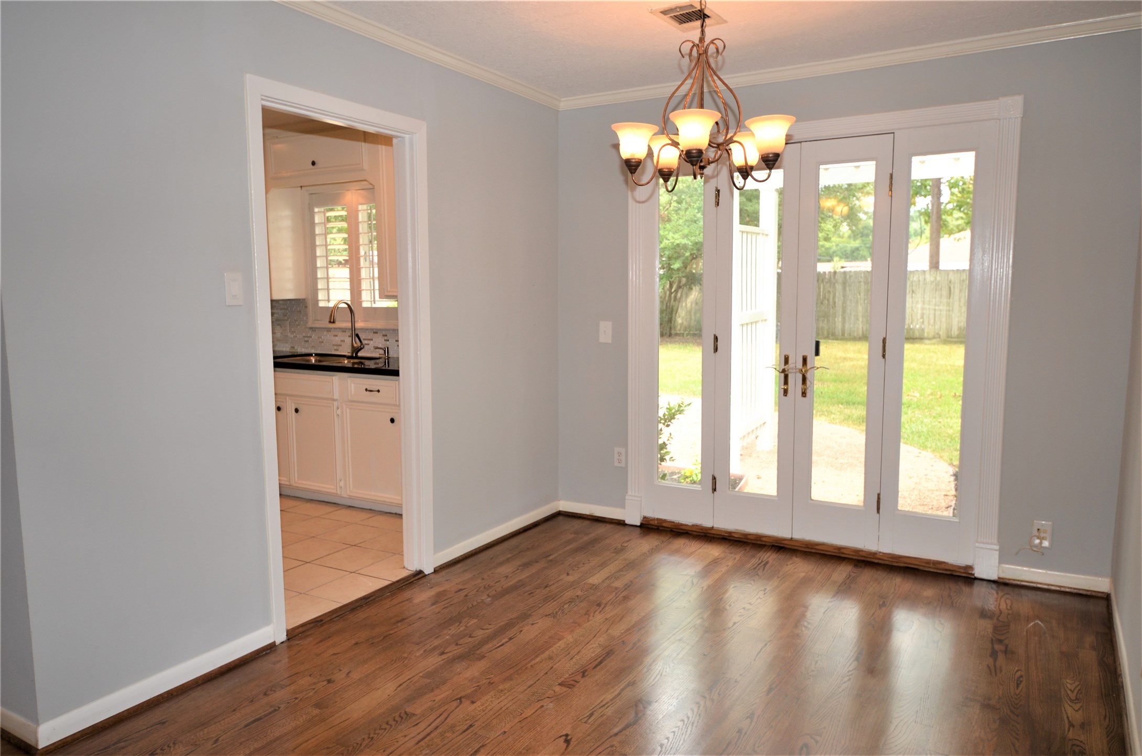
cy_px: 378
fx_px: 807
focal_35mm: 26
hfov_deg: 70.5
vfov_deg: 50.2
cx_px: 571
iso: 200
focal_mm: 17
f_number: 4.2
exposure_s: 1/60
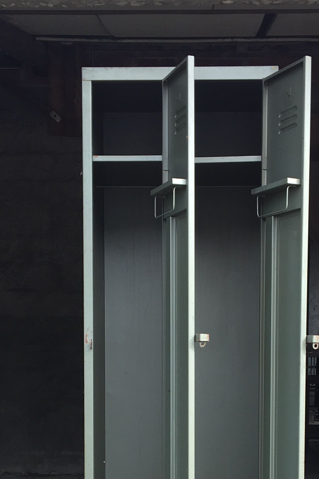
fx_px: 890
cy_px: 412
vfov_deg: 29.1
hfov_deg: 20.3
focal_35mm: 67
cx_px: 191
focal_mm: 4.15
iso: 25
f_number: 2.2
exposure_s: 1/121
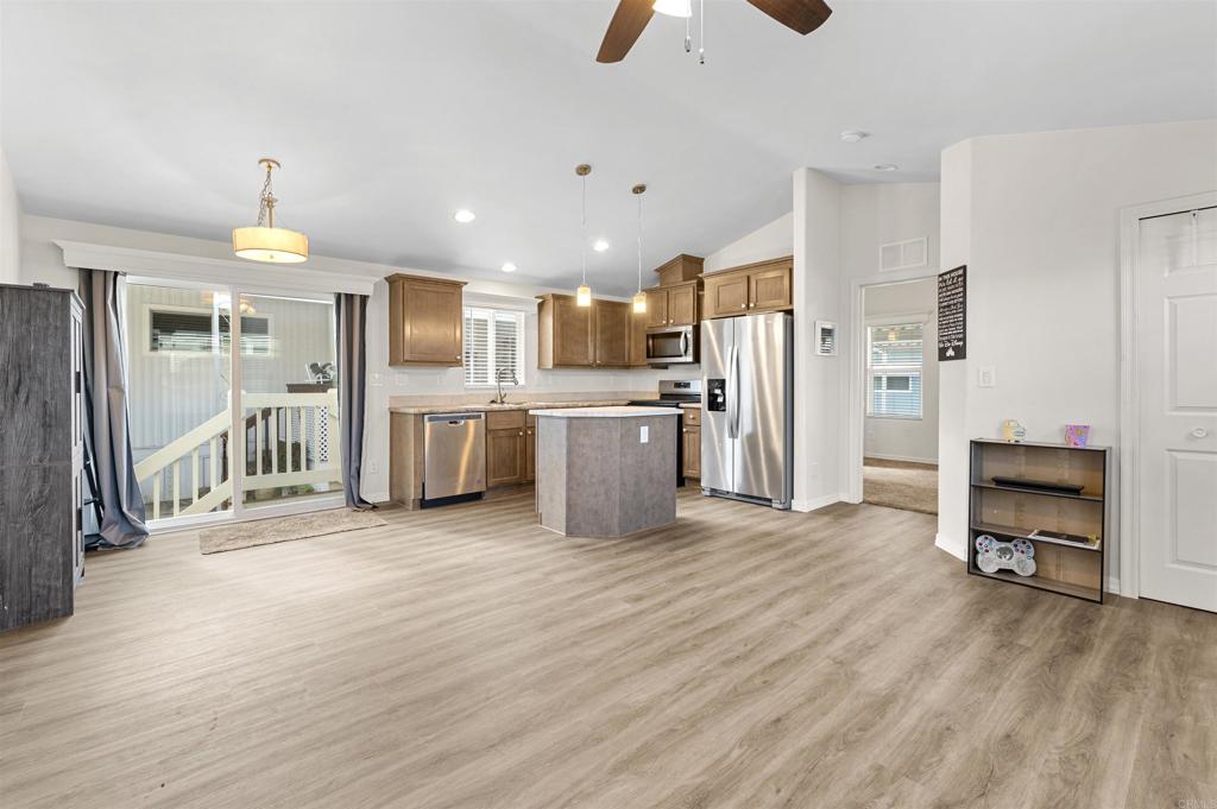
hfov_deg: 100.4
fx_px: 507
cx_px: 608
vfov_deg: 77.2
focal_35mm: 15
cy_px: 404
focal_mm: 15
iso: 100
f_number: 8
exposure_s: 1
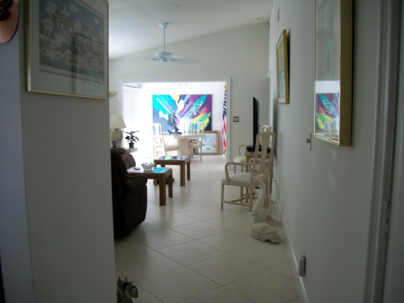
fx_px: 373
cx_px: 202
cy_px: 152
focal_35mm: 32
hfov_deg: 56.8
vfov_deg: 44.2
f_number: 2.9
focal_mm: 5.7
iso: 160
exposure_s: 1/8
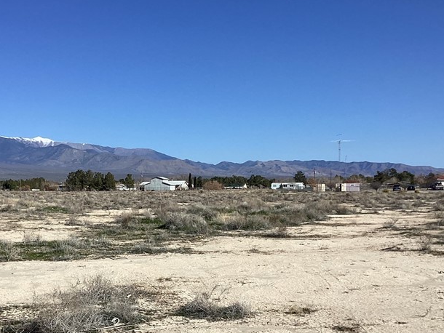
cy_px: 248
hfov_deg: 36.6
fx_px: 667
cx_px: 170
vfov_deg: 27.7
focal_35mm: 52
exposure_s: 1/2915
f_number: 2.4
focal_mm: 3.3
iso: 25
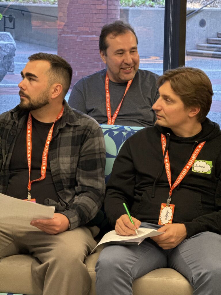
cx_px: 110
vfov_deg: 16.4
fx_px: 1021
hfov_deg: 12.3
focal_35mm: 120
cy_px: 148
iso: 500
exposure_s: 1/60
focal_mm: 15.66
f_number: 2.8
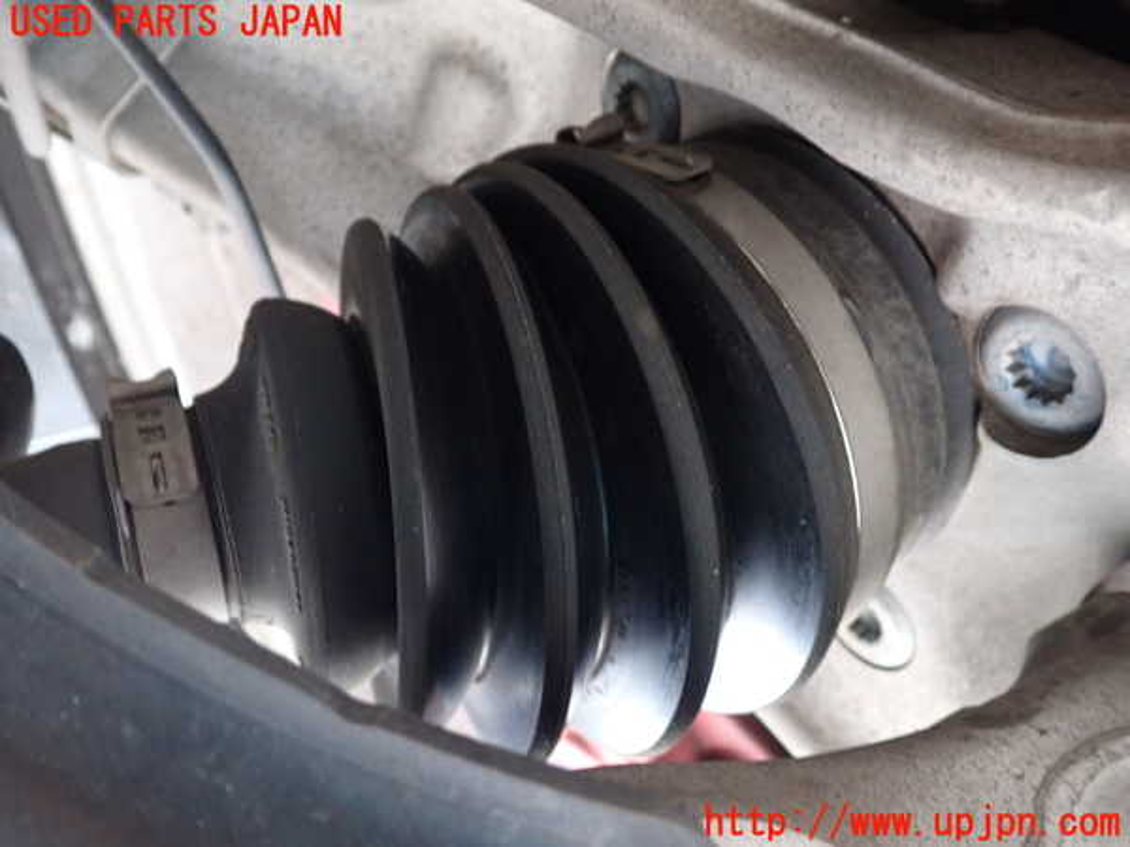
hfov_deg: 60.0
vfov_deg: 46.8
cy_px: 424
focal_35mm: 30
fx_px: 979
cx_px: 565
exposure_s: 1/13
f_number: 2.3
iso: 800
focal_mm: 5.4
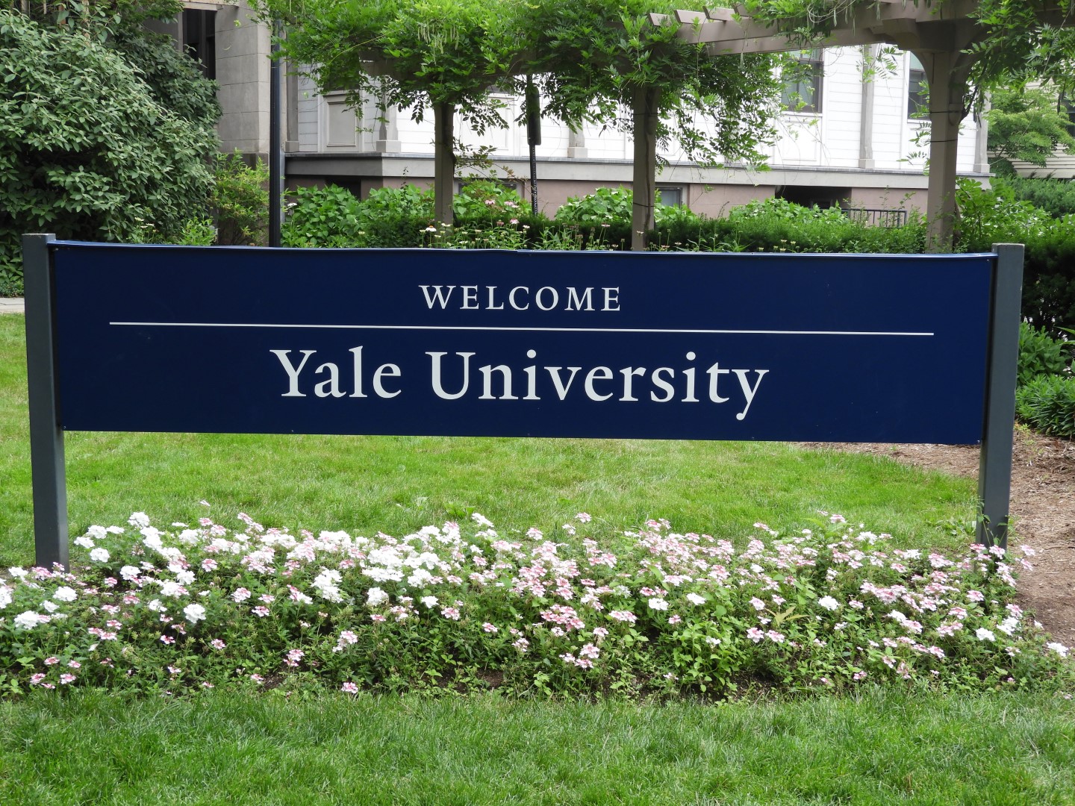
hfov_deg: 38.2
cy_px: 403
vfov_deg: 29.1
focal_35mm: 50
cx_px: 538
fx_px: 1553
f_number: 4
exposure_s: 1/160
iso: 100
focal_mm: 9
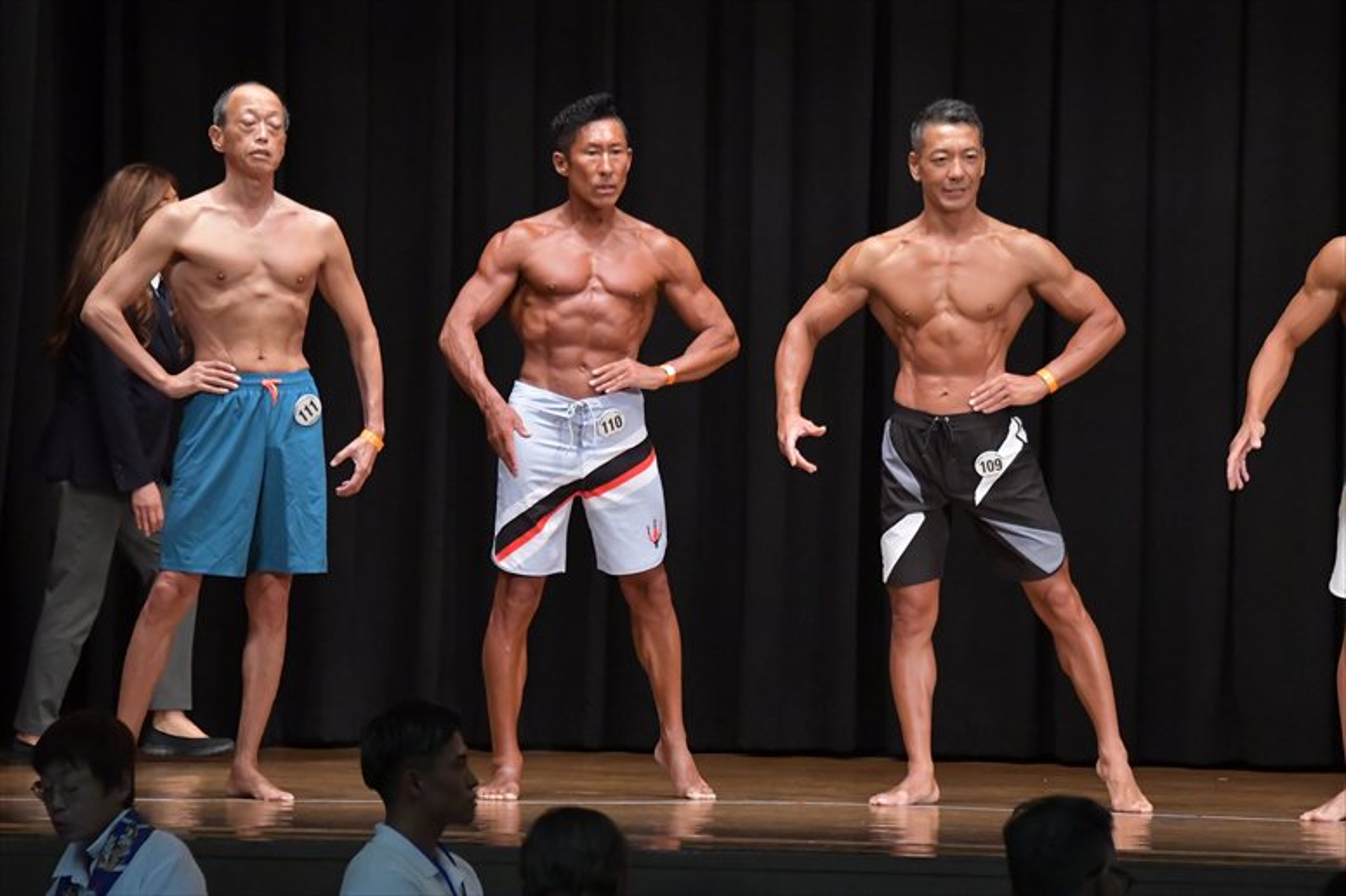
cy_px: 448
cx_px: 673
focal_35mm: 202
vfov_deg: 6.8
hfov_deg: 10.2
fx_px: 7549
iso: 6400
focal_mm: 135
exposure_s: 1/400
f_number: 5.6
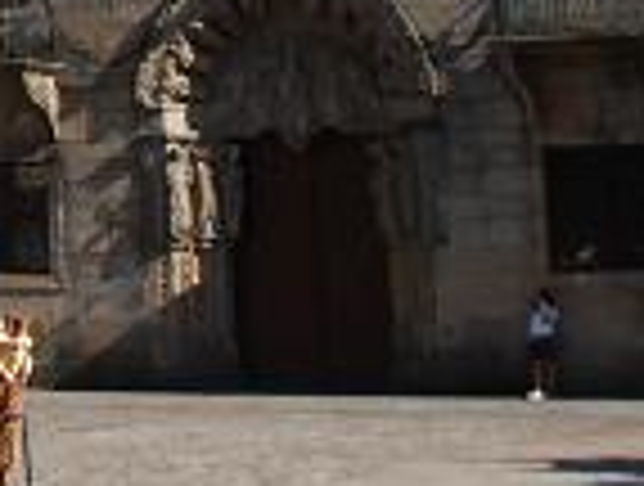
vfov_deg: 8.9
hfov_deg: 11.7
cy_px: -333
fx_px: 3021
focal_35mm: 162
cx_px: -302
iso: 80
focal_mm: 7.87
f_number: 4.2
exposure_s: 1/800
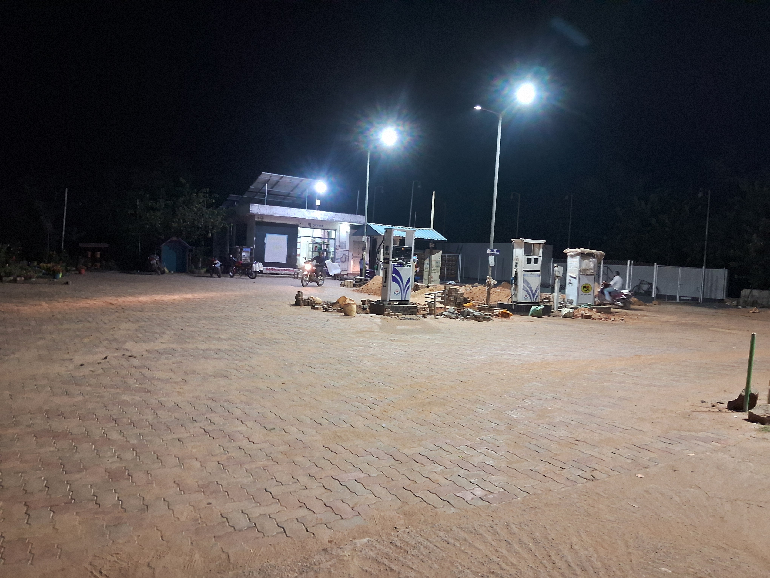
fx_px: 578
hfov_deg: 67.3
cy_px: 289
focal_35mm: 26
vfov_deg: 53.1
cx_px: 385
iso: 800
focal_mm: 3.98
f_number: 1.8
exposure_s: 1/20
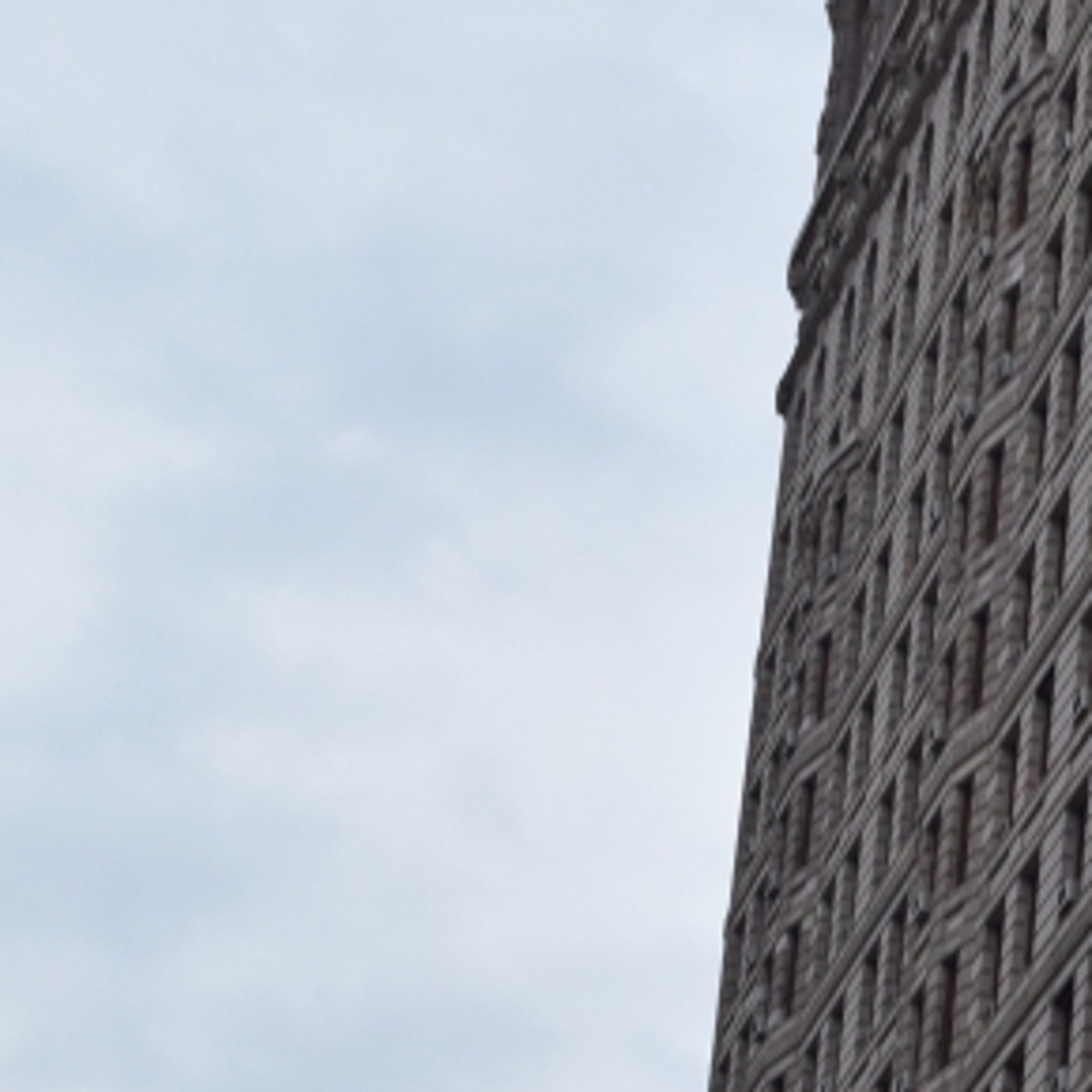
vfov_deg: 14.5
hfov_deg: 14.0
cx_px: 1623
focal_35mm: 117
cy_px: 1212
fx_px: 4176
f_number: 8
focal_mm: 26
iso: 900
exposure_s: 1/60
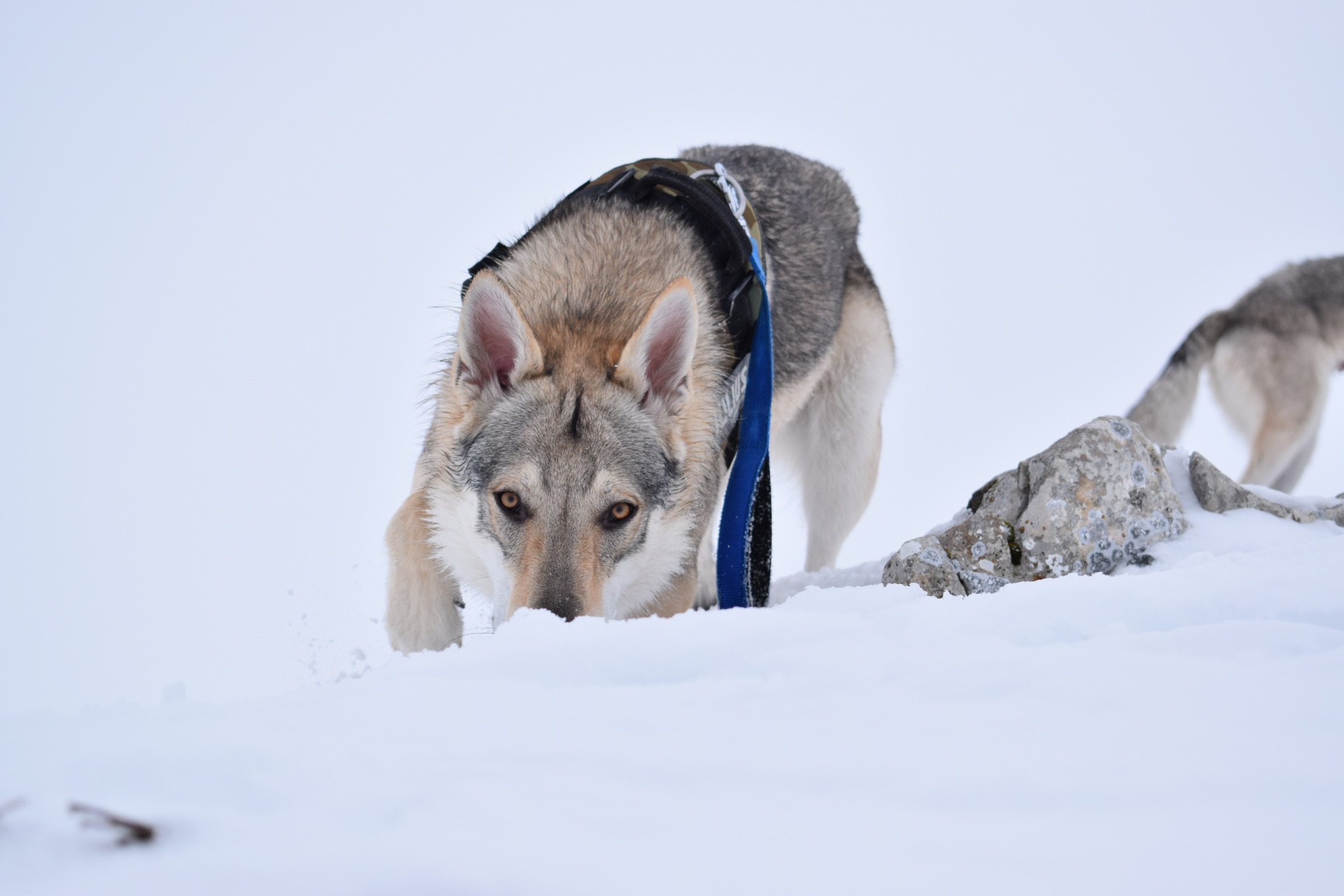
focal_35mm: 82
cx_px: 672
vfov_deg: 16.6
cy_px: 448
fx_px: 3080
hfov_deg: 24.6
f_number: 6.3
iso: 400
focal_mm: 55
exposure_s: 1/1600
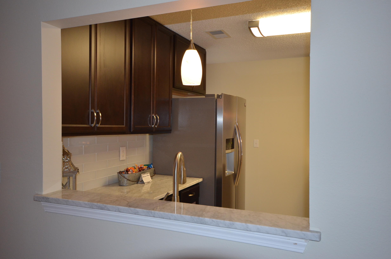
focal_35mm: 30
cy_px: 130
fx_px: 325
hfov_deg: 62.0
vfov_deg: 43.4
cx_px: 196
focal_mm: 20
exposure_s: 1/60
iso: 800
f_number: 5.6
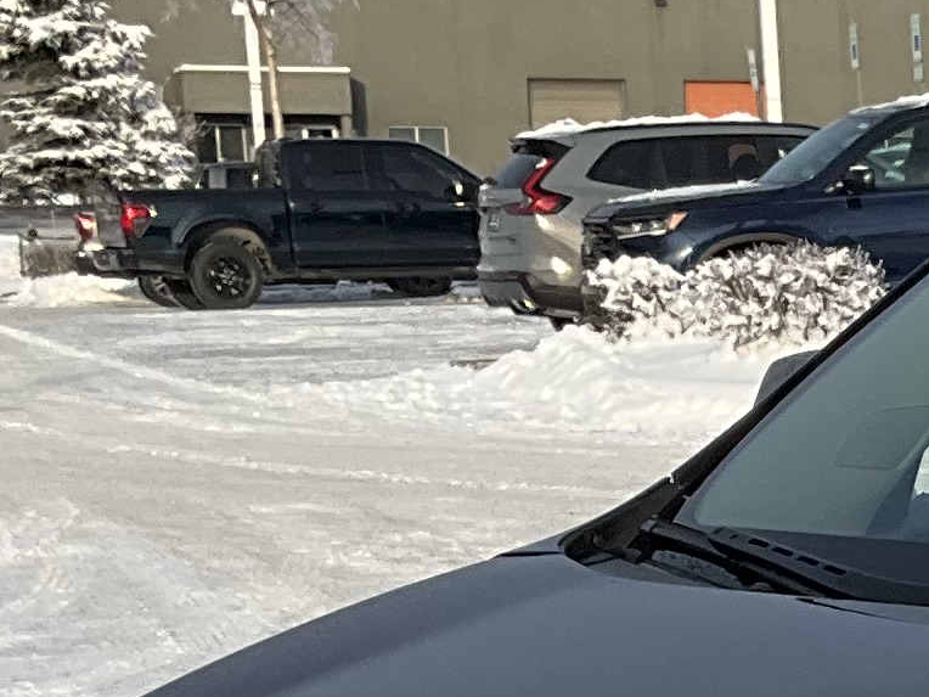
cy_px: 1269
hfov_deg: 12.3
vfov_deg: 9.2
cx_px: 1362
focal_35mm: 153
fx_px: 4106
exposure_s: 1/1168
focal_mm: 3
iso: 25
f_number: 1.8
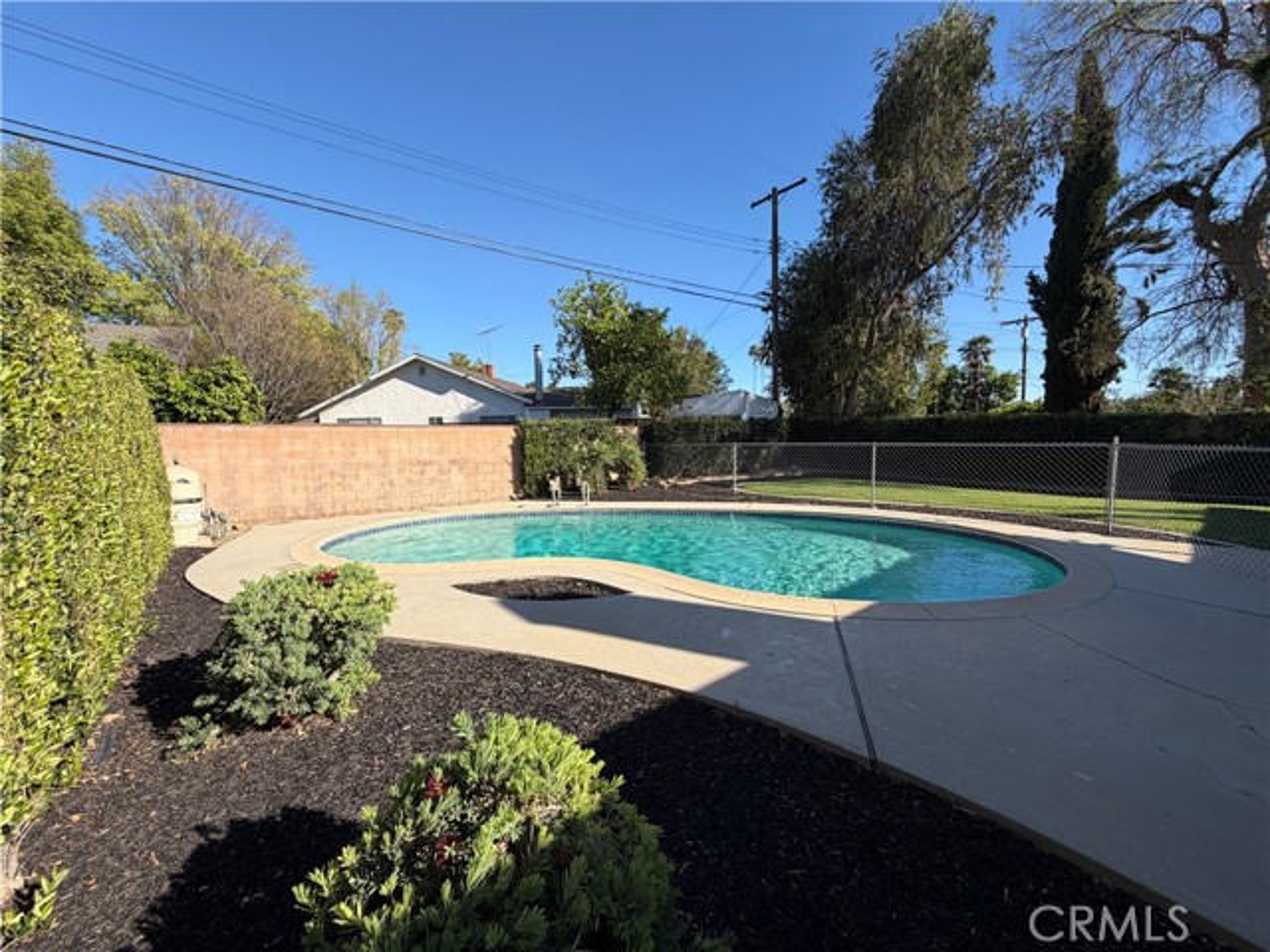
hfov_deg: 102.1
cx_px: 635
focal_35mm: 14
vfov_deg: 85.7
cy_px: 476
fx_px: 514
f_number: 2.2
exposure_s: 1/770
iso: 32
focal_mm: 2.22
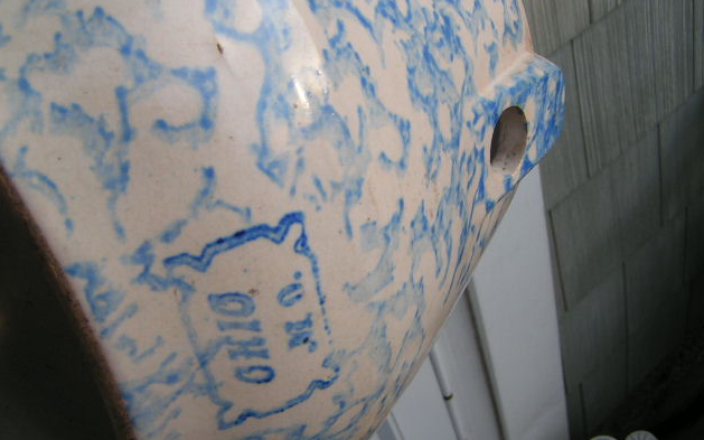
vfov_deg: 31.2
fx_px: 787
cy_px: 238
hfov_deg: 48.2
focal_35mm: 41
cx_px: 350
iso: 50
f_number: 4.5
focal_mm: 5.8
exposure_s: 1/100
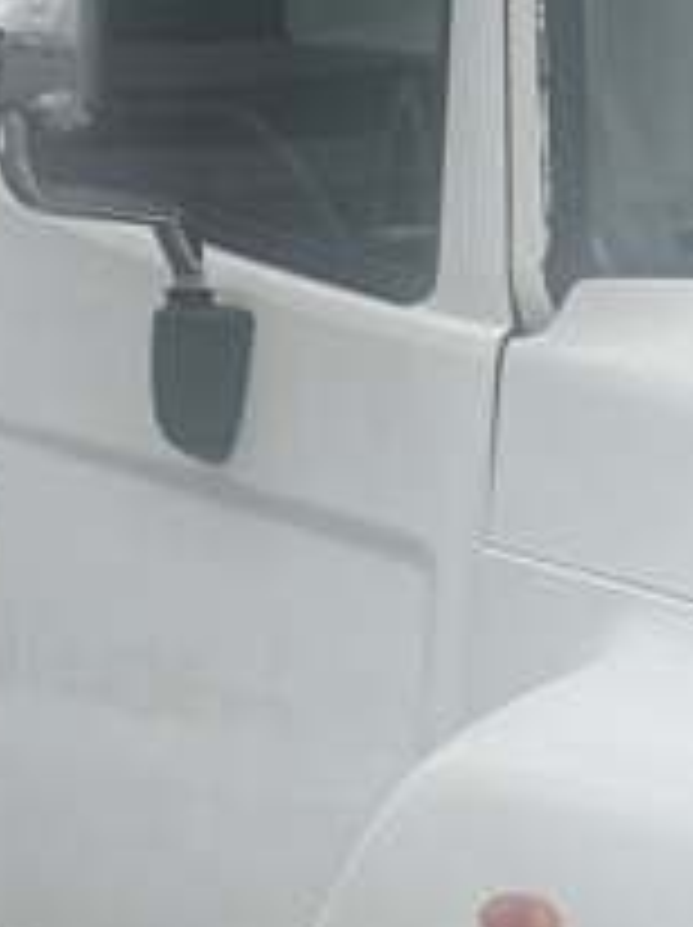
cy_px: 508
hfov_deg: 8.7
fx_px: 4494
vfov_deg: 11.8
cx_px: 796
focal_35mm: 168
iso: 80
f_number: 1.78
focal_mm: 6.76
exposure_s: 1/1032
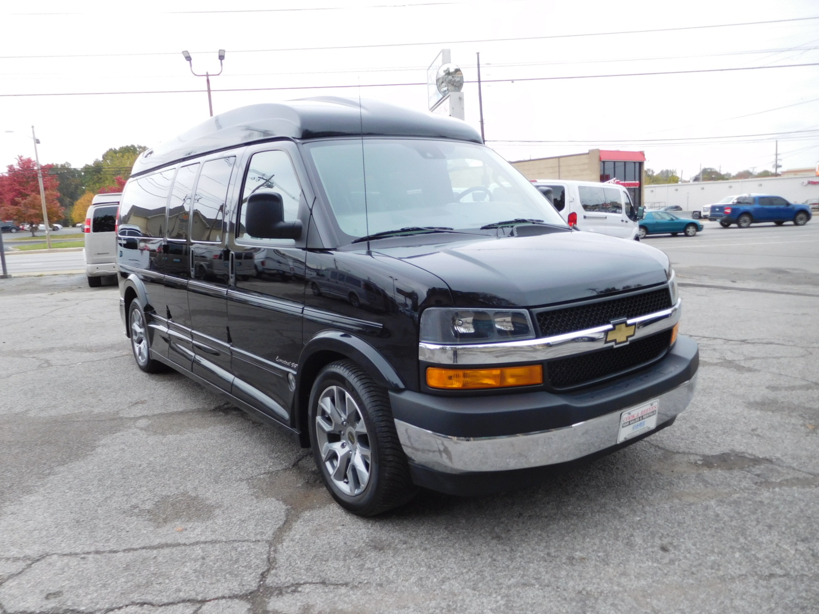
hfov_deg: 69.4
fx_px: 591
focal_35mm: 25
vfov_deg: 54.9
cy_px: 307
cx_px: 410
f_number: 3.4
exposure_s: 1/200
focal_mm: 4.5
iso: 125
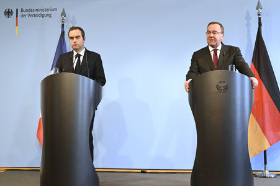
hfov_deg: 41.1
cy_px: 93
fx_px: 373
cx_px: 140
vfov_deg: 28.0
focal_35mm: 48
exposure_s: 1/400
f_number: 4.5
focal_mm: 48
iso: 5000
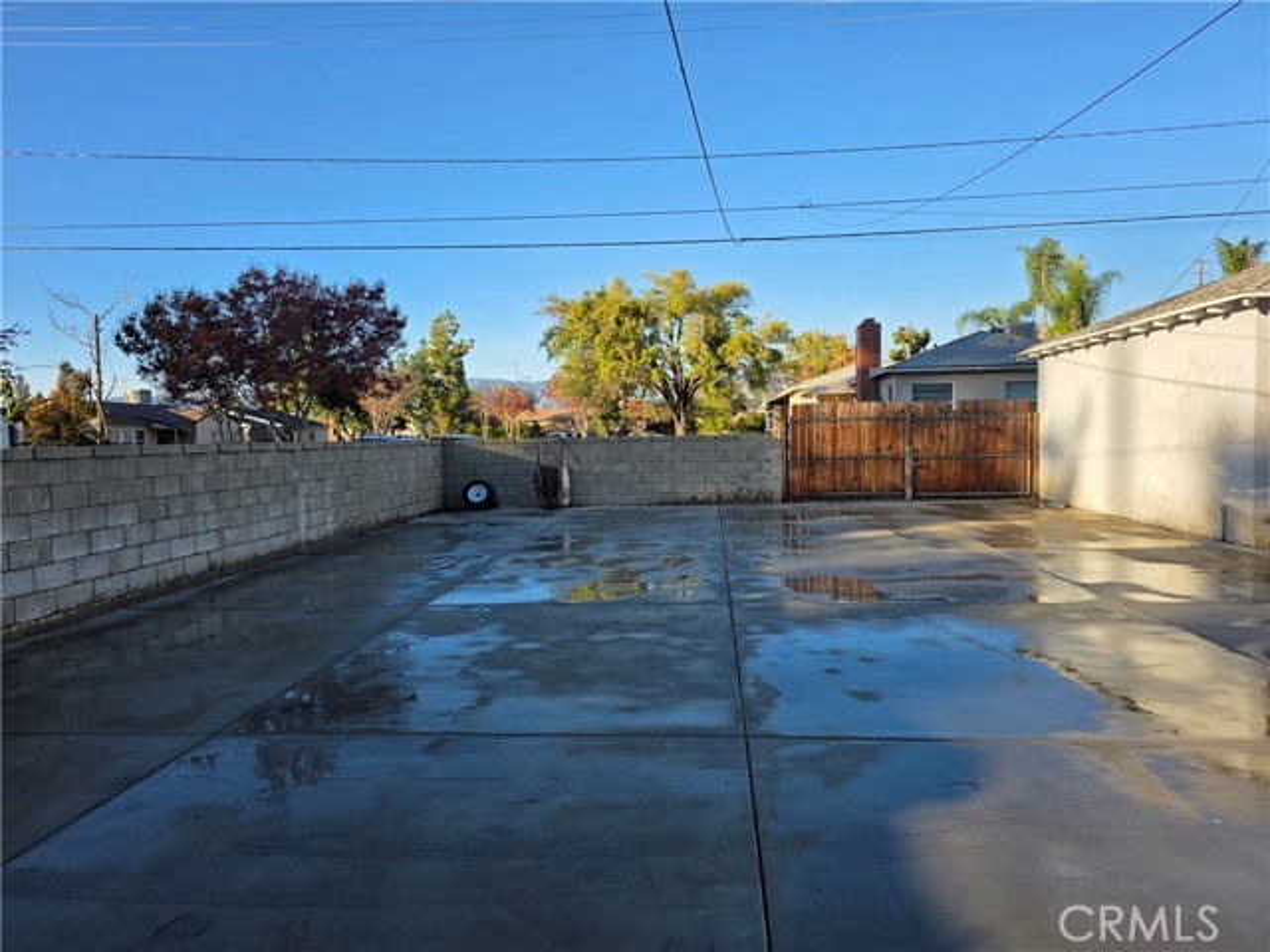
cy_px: 476
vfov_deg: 58.9
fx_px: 844
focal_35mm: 23
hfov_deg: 73.9
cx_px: 635
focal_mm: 6.3
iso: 80
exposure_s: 1/3143
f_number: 1.7
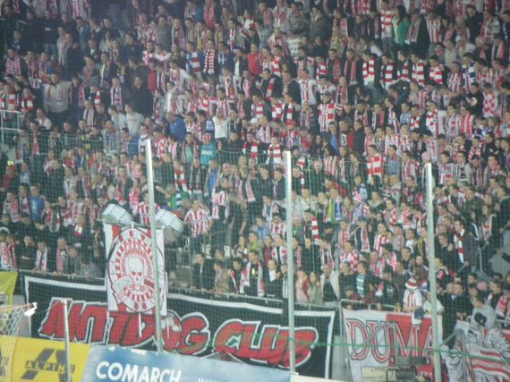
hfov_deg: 7.4
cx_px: 255
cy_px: 191
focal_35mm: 266
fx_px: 3917
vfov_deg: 5.6
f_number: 5.4
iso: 800
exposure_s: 1/40
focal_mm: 44.1
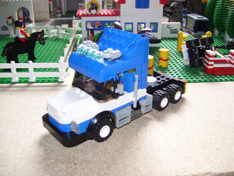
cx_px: 117
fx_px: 243
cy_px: 88
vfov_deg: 39.7
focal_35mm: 36
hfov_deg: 51.4
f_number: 2.7
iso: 80
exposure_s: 1/60
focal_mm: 6
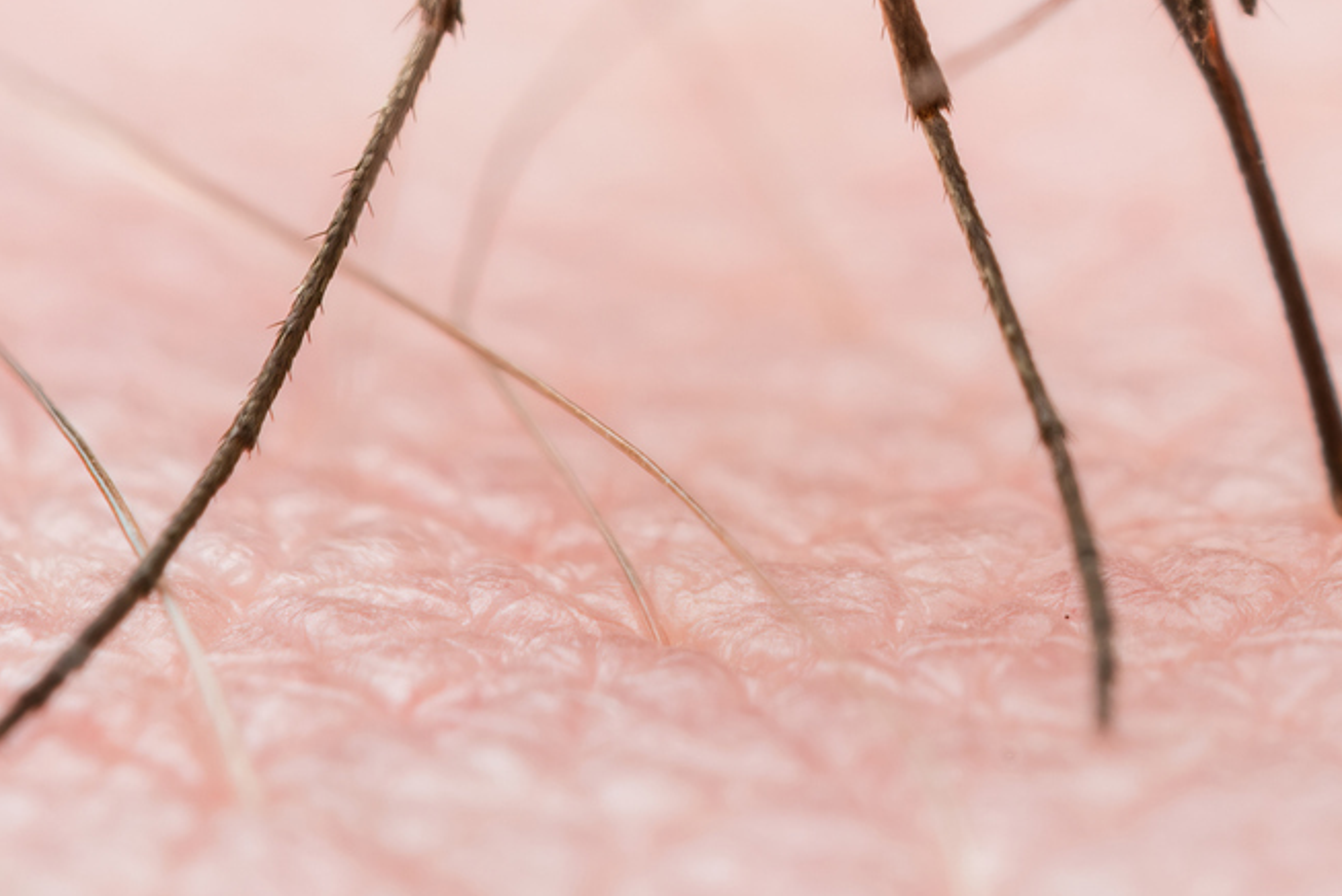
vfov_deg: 2.8
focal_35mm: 487
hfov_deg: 4.2
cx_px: 776
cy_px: -358
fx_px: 18161
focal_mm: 150
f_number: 25
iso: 100
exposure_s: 1/250
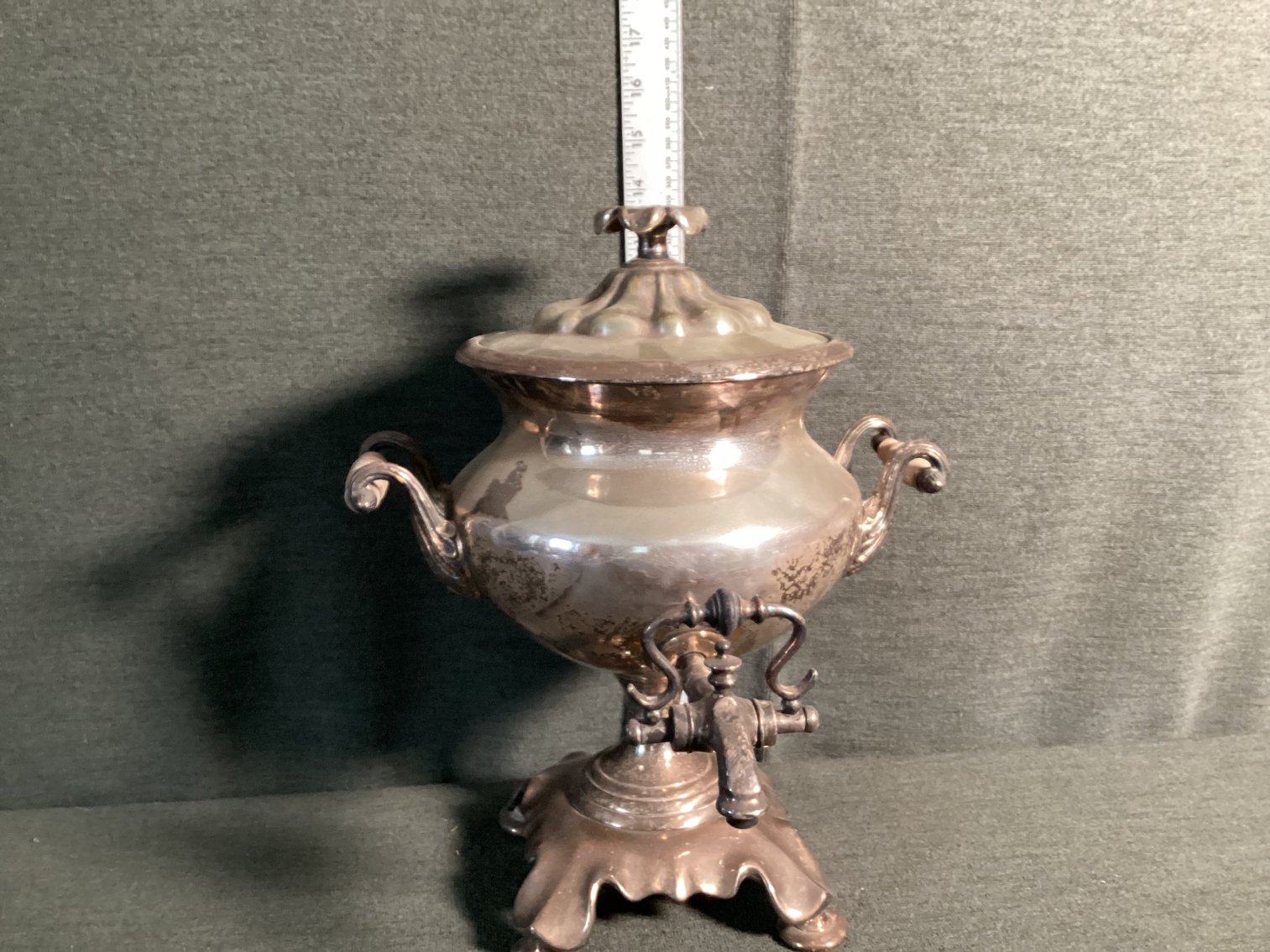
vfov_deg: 45.4
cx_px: 635
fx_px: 1137
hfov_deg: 58.3
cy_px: 476
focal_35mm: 31
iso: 320
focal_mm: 3.3
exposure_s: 1/33
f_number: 2.4
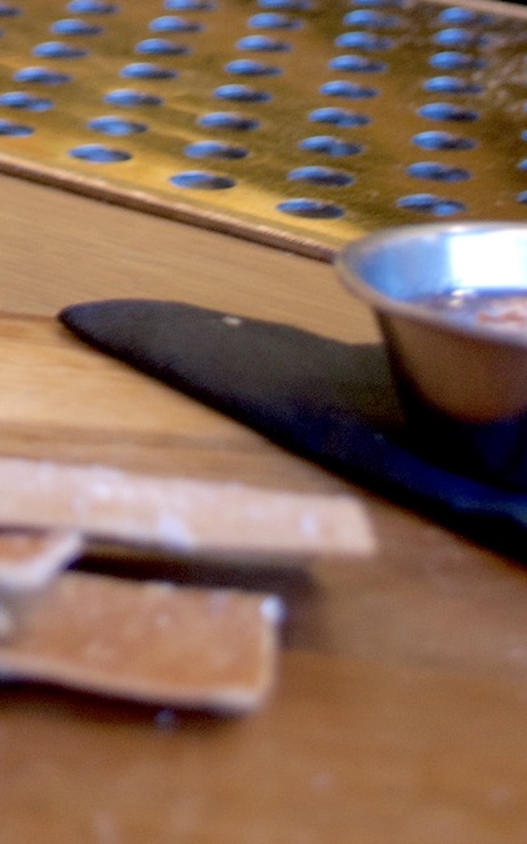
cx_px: -300
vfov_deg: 14.6
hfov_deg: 9.4
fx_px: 3095
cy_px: -383
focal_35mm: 135
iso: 400
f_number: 4.5
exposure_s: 1/20
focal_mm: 29
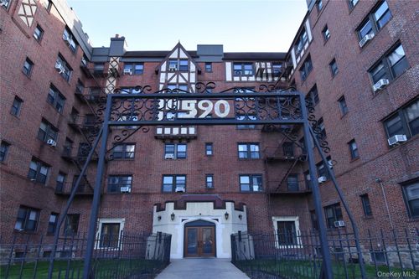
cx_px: 210
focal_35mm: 17
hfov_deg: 92.5
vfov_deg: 69.6
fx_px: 201
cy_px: 140
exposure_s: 1/125
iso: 800
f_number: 11
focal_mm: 11.5
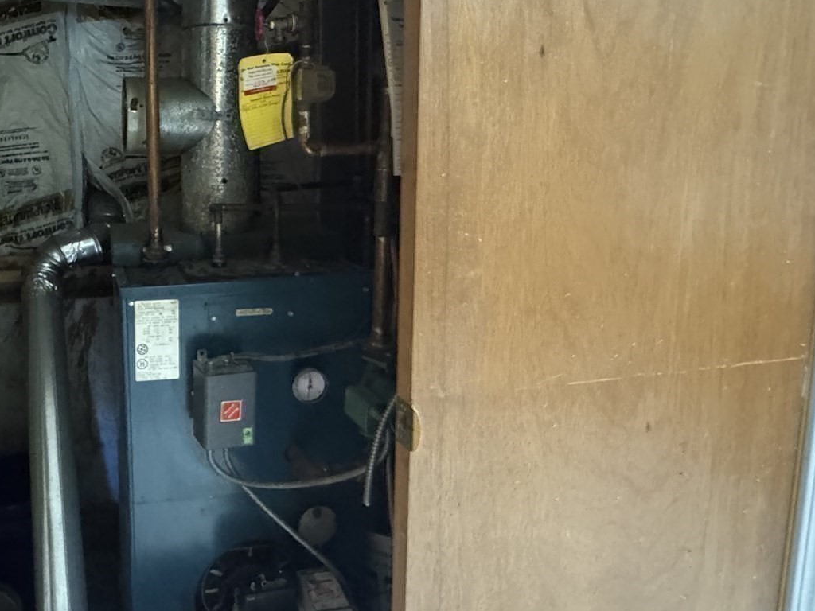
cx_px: 196
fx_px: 659
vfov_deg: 49.3
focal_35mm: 28
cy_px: 234
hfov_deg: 59.7
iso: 1250
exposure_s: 1/40
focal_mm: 2.22
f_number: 2.2
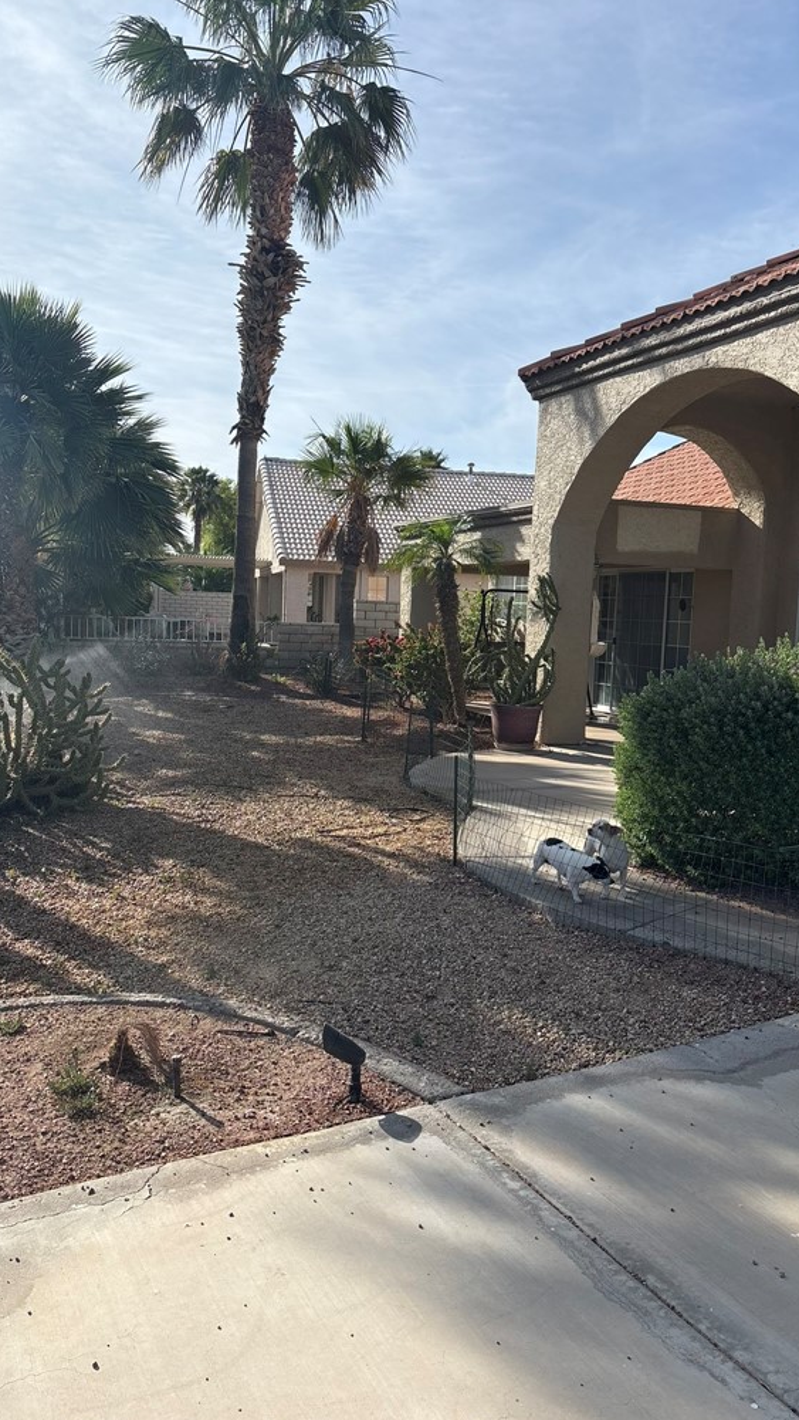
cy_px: 704
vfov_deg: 66.1
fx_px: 1092
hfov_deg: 40.2
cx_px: 378
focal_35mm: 29
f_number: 1.6
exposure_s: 1/4608
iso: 50
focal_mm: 5.96
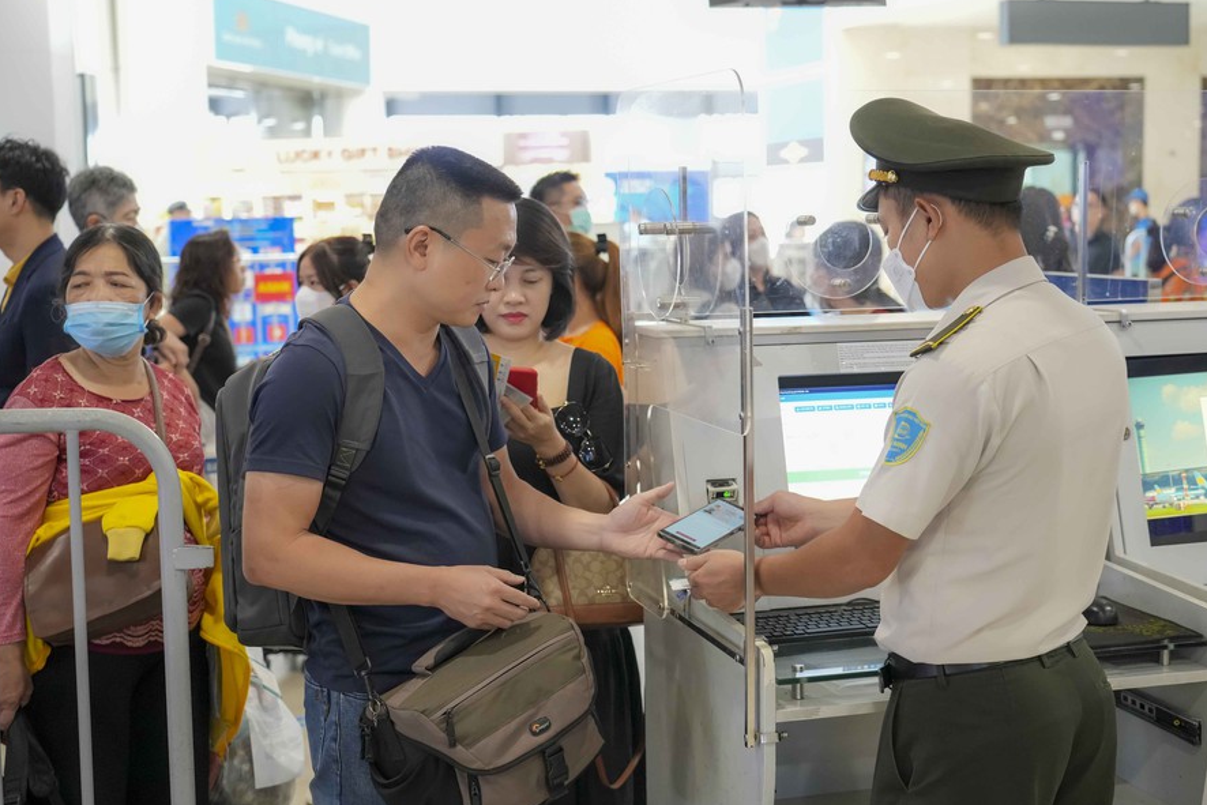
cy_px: 401
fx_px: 1710
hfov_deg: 38.9
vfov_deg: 26.5
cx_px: 598
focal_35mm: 51
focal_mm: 49
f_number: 4
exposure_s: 1/125
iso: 4000
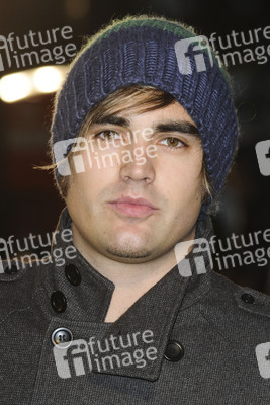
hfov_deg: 5.9
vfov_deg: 8.9
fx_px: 2613
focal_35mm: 232
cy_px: 202
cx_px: 135
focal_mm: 155
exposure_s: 1/160
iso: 400
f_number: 5
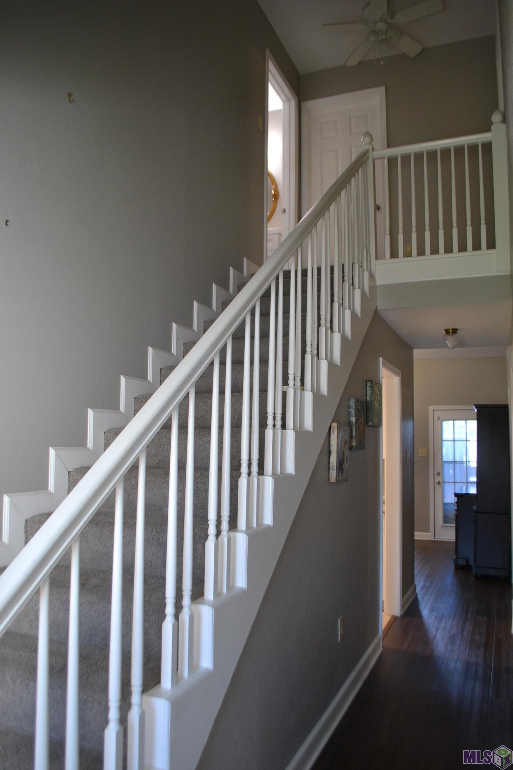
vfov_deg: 67.4
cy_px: 385
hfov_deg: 47.9
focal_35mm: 27
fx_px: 577
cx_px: 256
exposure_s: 1/60
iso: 720
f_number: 3.5
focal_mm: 18
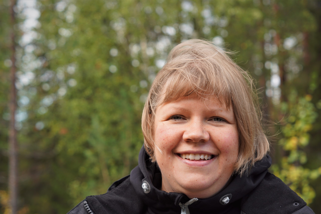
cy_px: 107
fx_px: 669
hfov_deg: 27.0
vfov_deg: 18.2
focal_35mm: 75
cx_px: 160
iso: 100
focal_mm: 50
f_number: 4
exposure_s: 1/160
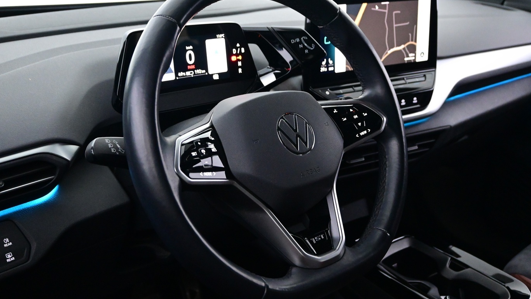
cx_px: 265
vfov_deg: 29.0
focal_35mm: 41
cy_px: 142
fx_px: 577
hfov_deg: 49.4
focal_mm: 22
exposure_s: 1/40
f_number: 4
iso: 4000
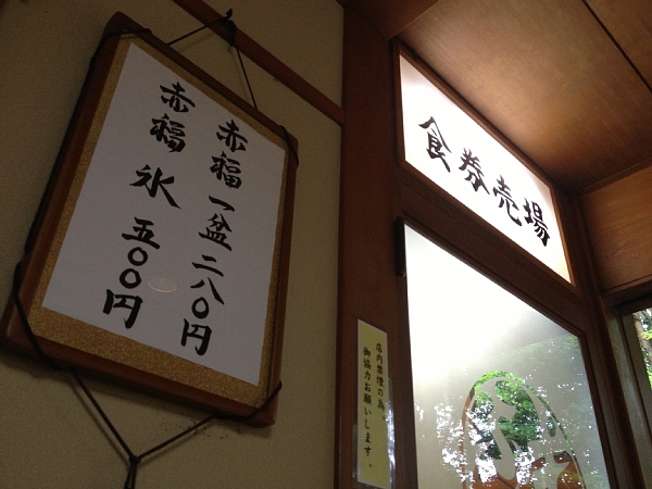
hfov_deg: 52.6
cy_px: 244
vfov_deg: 40.7
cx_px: 326
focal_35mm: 35
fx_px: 659
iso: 160
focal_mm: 4.28
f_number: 2.4
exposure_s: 1/20
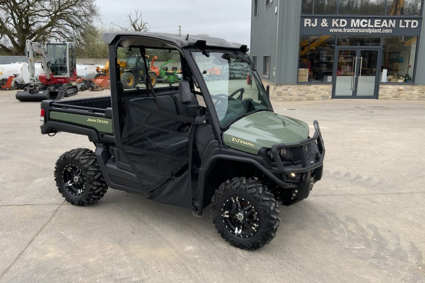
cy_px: 133
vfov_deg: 42.3
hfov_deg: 60.3
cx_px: 218
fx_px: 366
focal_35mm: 31
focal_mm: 3
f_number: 1.8
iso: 25
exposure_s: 1/122
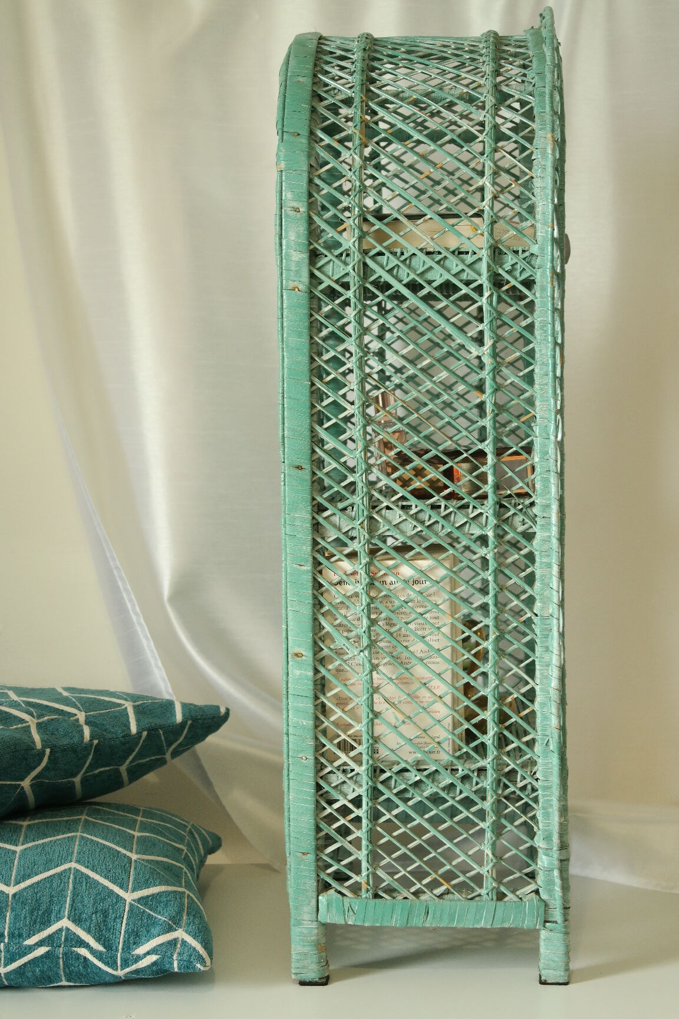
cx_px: 340
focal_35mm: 69
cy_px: 510
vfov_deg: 29.2
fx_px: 1952
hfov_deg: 19.7
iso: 800
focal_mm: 45
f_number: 5.6
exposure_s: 1/30
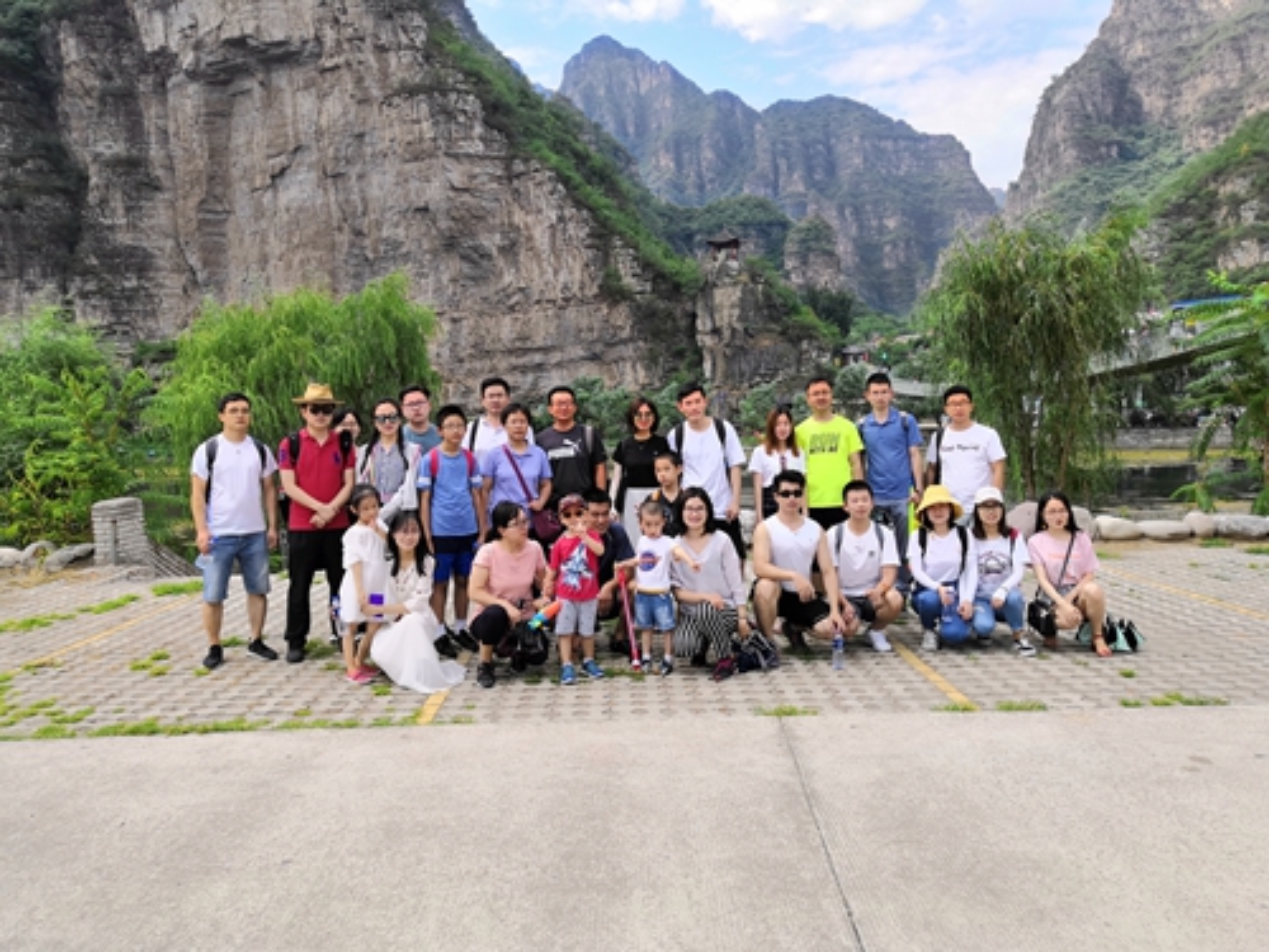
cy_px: 476
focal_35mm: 27
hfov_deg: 65.3
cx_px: 634
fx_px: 990
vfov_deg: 51.4
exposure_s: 1/1134
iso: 50
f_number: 1.8
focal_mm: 3.95
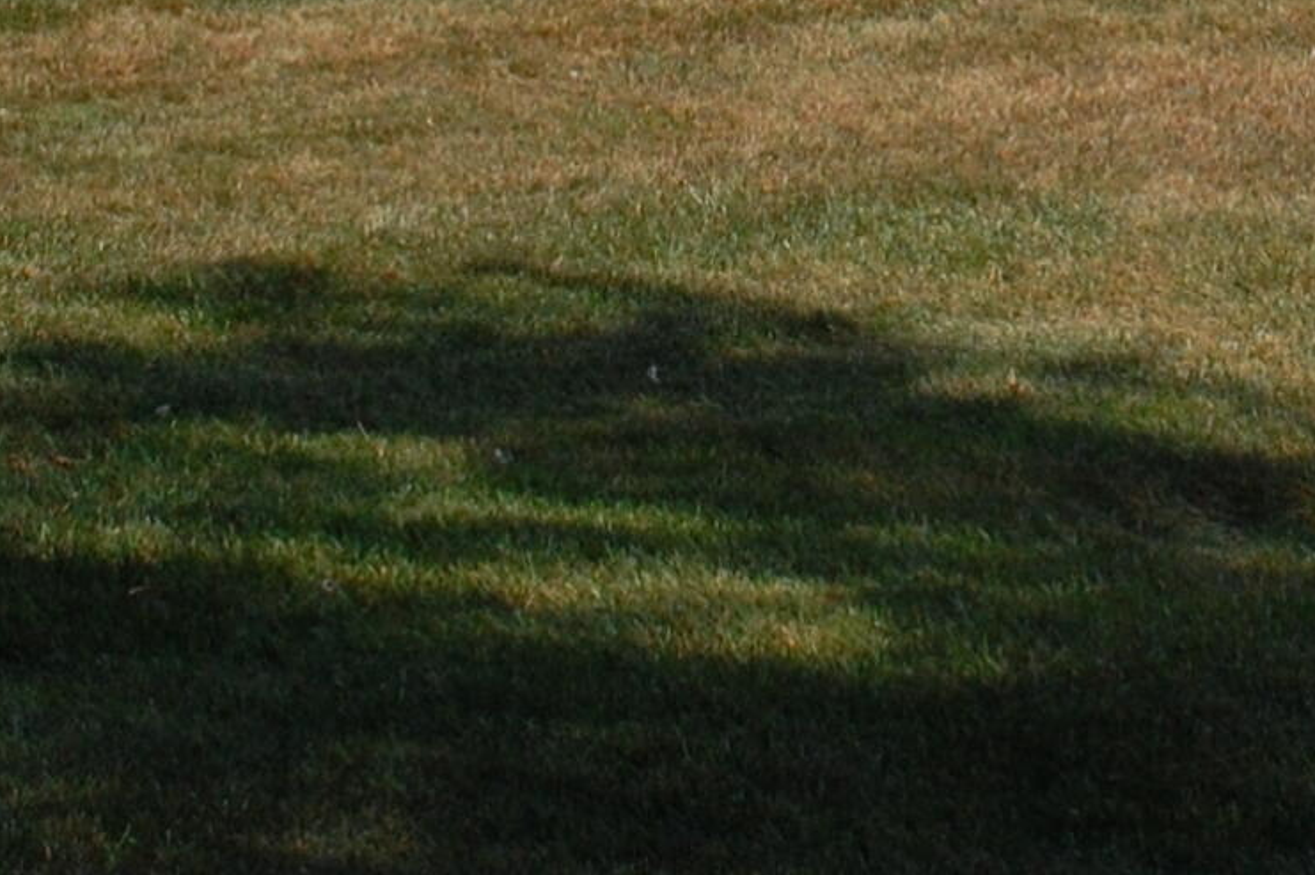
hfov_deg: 11.5
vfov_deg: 7.5
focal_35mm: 176
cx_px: 1379
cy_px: -863
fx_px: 6425
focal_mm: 29
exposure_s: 1/500
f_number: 11
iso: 400
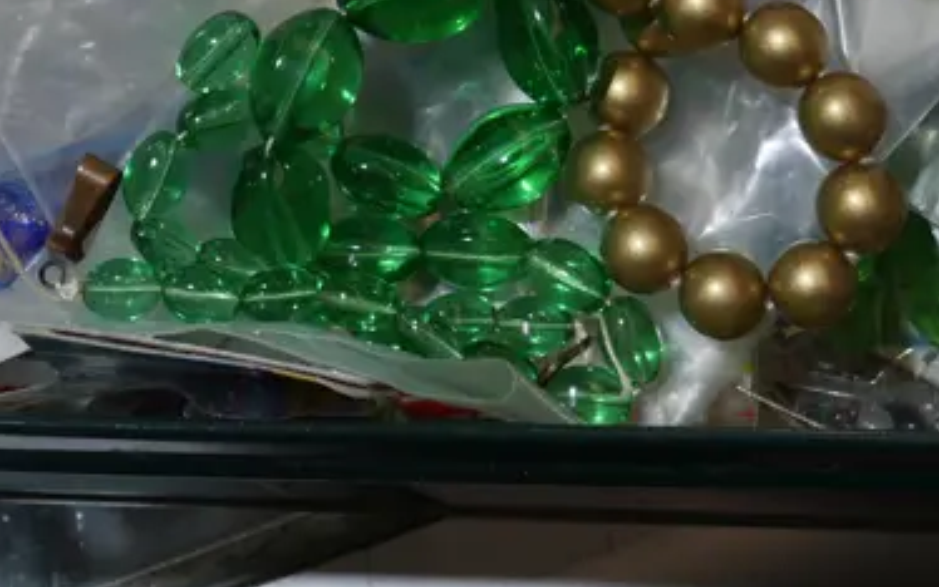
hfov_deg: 17.8
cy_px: -320
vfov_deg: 10.8
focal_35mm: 116
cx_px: 216
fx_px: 2969
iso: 200
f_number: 4.5
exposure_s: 1/100
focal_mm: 20
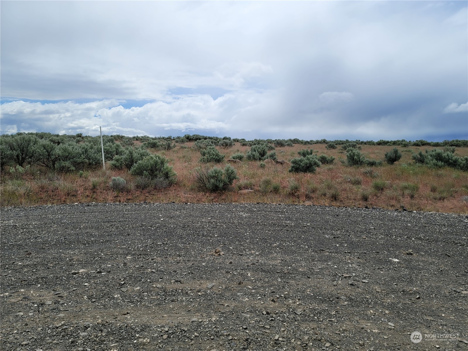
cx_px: 234
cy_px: 176
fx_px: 338
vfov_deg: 54.9
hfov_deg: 69.4
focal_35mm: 25
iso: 20
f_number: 1.8
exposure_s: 1/1824
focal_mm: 7
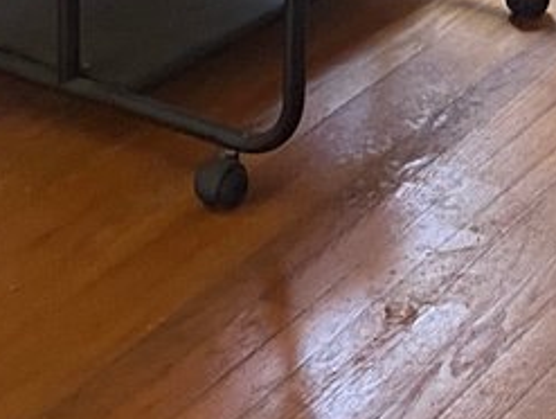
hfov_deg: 11.8
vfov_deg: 8.8
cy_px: -443
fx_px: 2558
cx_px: 845
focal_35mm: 159
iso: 250
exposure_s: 1/60
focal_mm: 4.25
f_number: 1.8
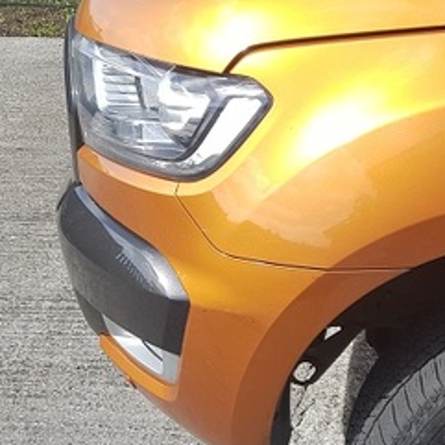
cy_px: 403
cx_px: 571
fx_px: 887
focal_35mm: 61
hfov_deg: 24.7
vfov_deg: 27.1
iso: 40
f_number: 1.7
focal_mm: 4.2
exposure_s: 1/1396
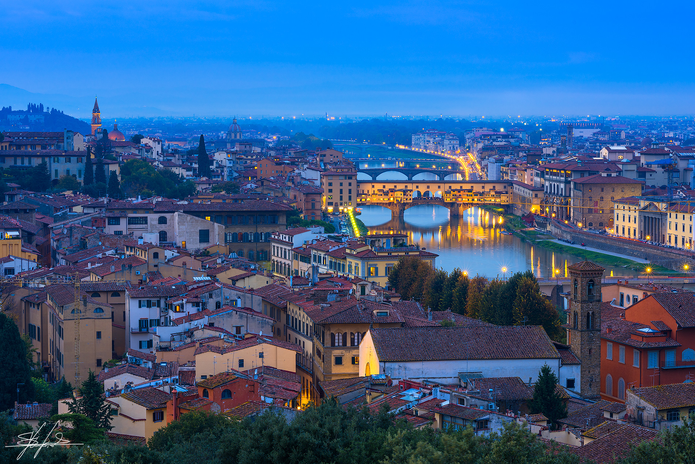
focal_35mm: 85
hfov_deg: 23.9
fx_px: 1641
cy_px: 232
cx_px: 348
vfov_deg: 16.1
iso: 31
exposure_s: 5
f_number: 11
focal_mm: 85
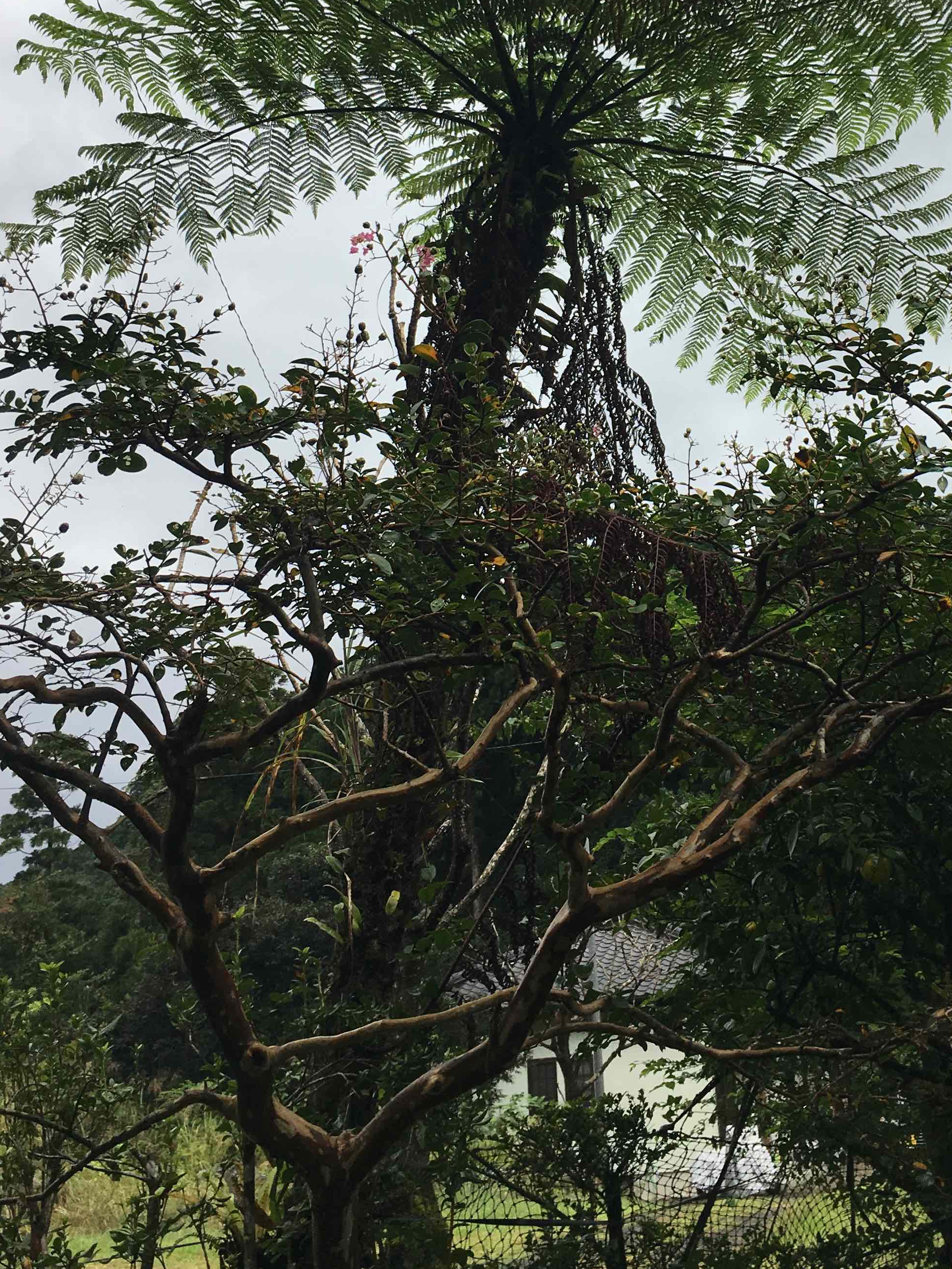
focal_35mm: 45
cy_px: 295
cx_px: 657
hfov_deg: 31.8
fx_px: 1650
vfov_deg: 40.7
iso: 25
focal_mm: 4.15
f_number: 2.2
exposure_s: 1/218
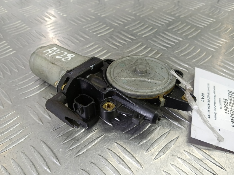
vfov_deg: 58.9
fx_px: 155
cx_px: 117
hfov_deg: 73.9
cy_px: 88
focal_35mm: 23
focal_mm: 4.11
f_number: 1.6
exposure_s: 1/50
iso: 151
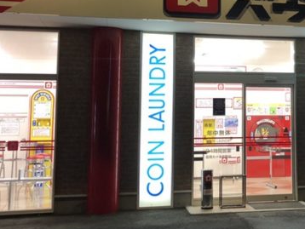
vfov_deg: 24.3
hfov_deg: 31.1
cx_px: 258
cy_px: 71
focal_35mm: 60
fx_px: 529
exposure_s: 1/20
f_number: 1.8
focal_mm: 3.99
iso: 40
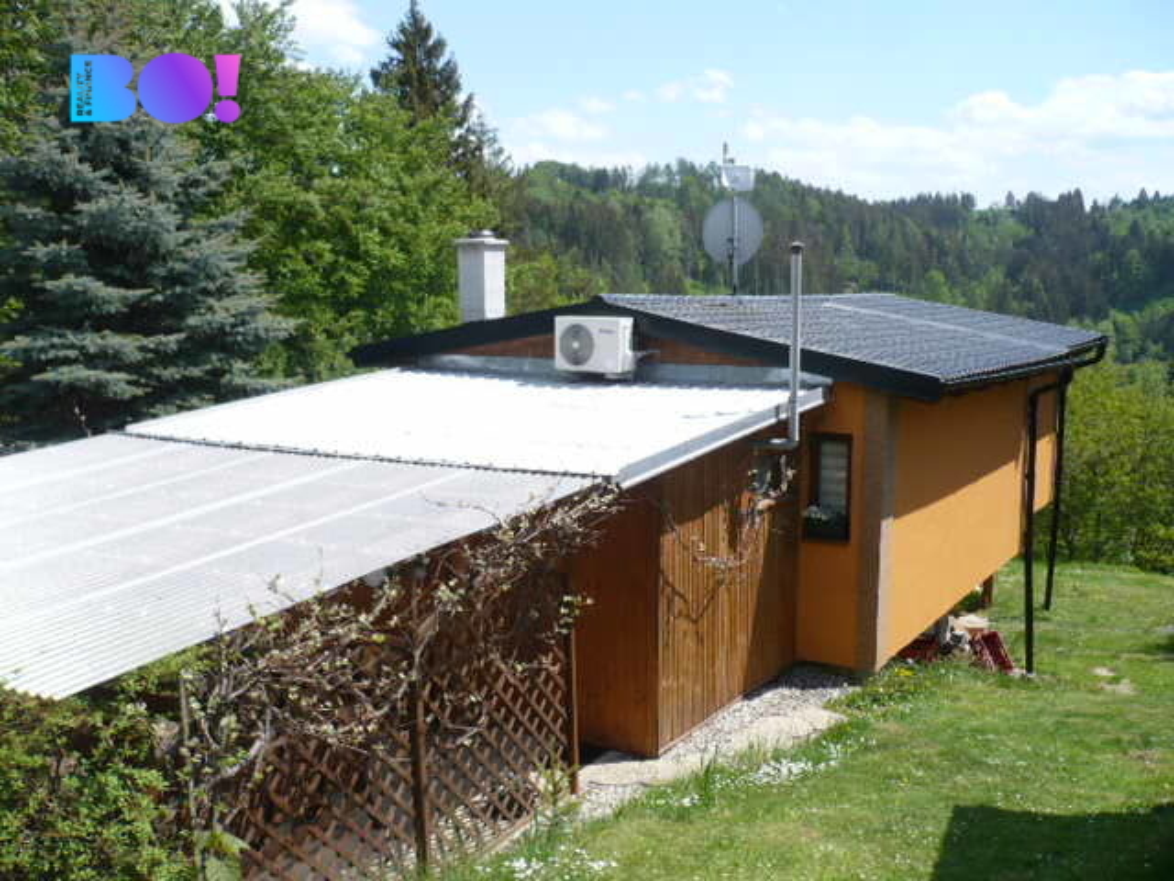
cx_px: 587
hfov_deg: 52.6
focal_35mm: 35
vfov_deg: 40.7
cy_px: 440
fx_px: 1187
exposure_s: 1/1000
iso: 100
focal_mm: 5.8
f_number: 2.8
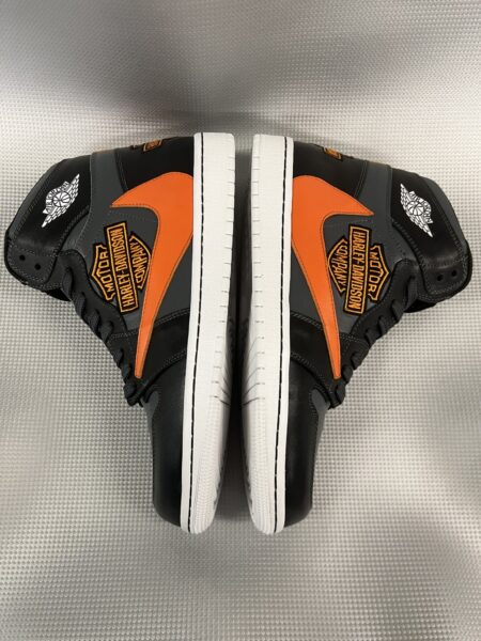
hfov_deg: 53.1
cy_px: 320
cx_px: 240
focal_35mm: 26
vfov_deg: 67.3
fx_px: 482
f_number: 1.5
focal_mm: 5.7
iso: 80
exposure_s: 1/50
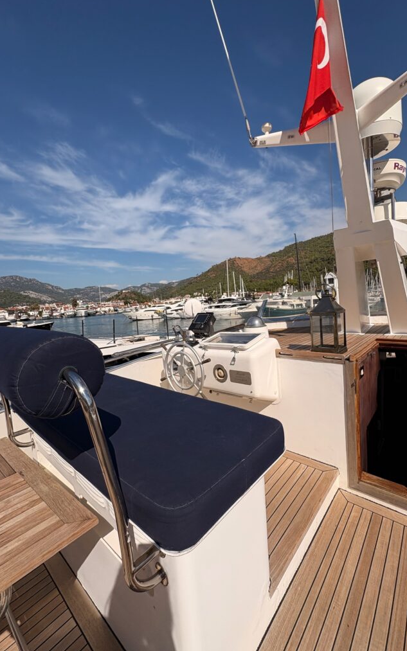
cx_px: 221
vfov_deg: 101.5
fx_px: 266
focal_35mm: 15
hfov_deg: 74.6
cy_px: 323
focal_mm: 2.22
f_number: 2.2
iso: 50
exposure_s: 1/5263
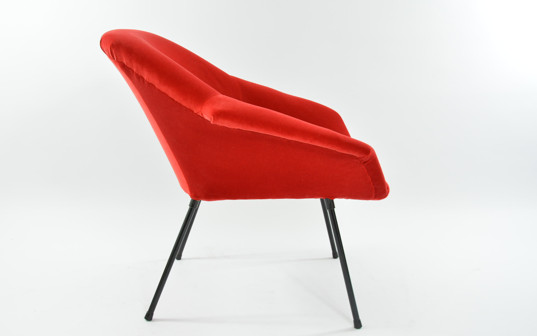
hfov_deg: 52.7
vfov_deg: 34.4
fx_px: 541
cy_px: 158
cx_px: 251
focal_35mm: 37
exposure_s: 1/60
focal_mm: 22
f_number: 5.6
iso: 500
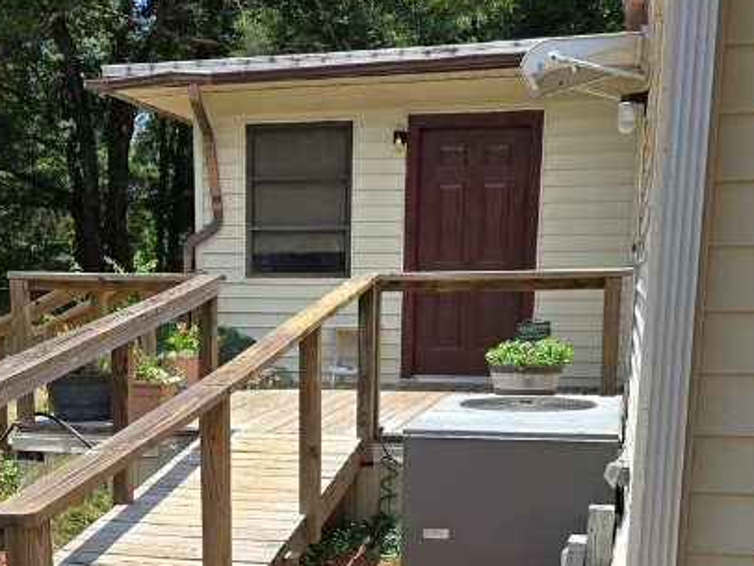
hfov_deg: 32.9
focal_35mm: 58
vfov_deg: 24.3
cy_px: 544
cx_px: 247
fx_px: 1264
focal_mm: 6.3
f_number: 1.7
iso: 12
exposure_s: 1/525
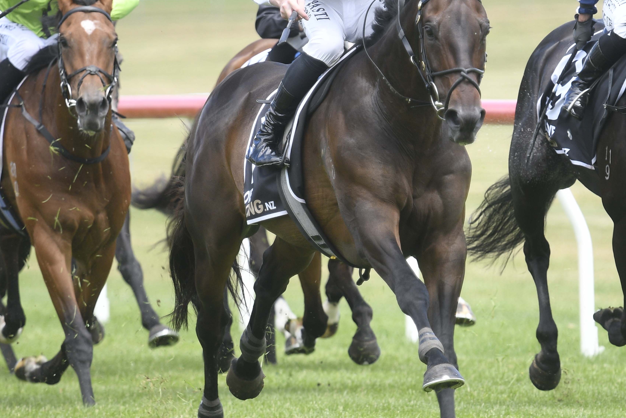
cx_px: 365
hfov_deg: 2.8
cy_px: 171
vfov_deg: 1.9
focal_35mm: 739
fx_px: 12851
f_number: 4
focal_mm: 300
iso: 320
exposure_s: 1/1000
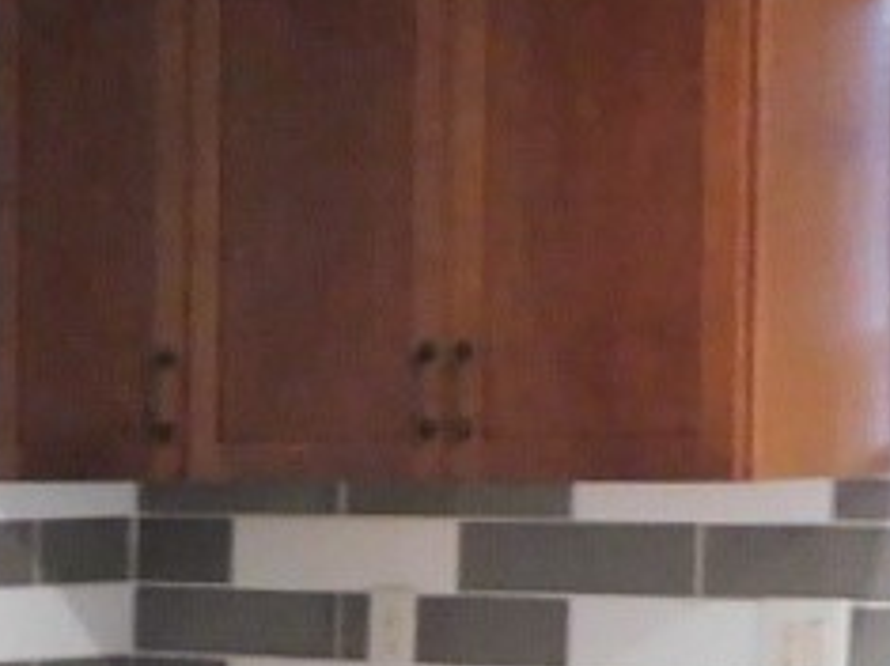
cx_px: -1091
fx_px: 4908
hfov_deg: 9.4
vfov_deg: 7.6
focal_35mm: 191
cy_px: 988
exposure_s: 1/20
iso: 400
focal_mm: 4.9
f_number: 3.2
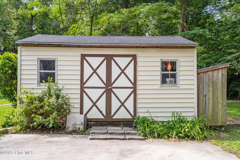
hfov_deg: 61.9
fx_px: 200
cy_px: 80
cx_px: 120
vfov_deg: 43.6
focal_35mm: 30
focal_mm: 30
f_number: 7.1
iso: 400
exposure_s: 1/400
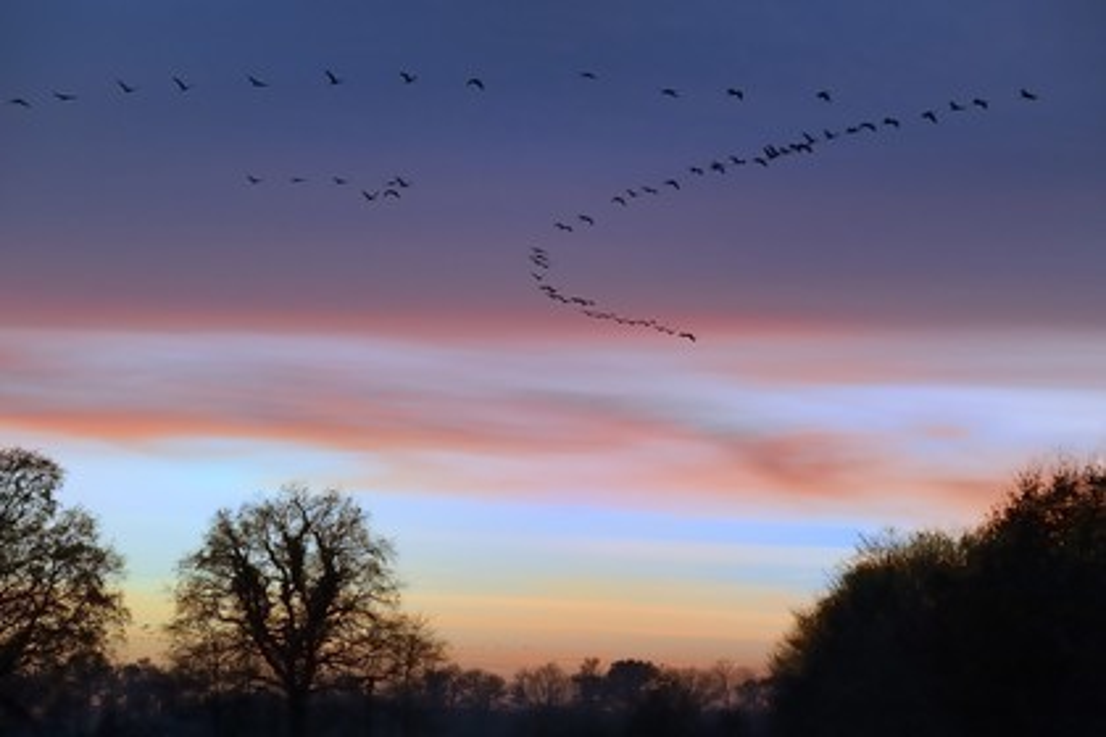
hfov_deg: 17.1
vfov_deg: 11.4
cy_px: 368
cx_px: 553
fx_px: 3686
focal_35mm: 120
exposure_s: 1/250
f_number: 5.6
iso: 1600
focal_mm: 120
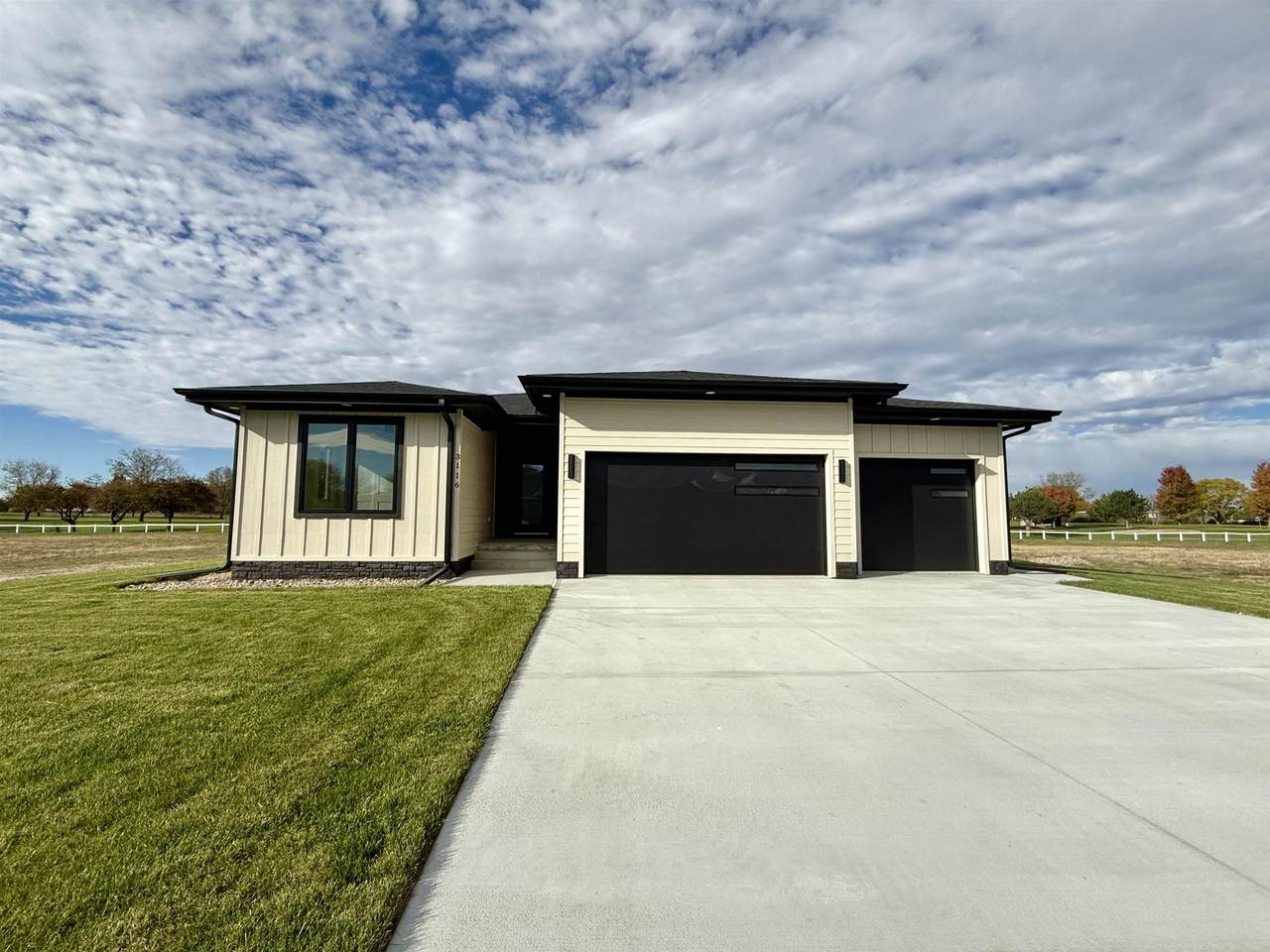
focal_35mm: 14
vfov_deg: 85.7
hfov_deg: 102.1
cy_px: 476
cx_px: 635
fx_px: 514
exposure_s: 1/2717
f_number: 2.2
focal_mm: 2.22
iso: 50
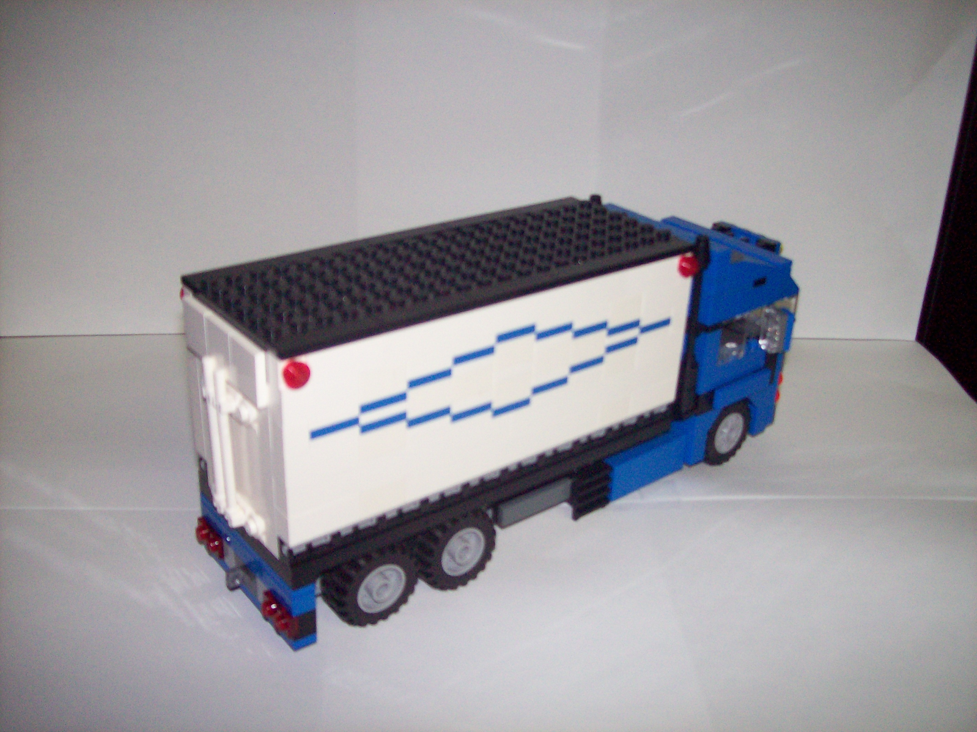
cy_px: 366
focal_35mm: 36
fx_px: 1016
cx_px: 488
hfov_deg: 51.4
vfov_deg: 39.6
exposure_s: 1/64
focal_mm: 6
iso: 140
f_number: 2.7
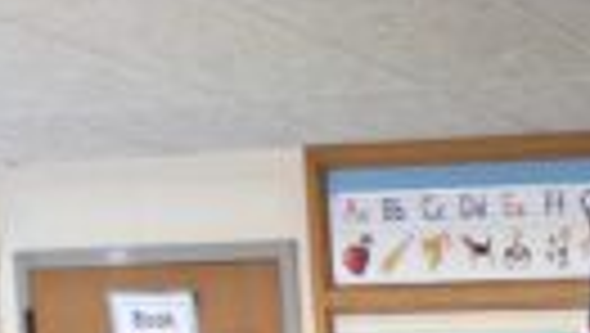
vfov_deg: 8.7
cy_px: 927
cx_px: 1135
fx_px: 1895
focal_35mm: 121
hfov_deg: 14.9
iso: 200
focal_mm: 5.96
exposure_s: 1/108
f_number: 1.6
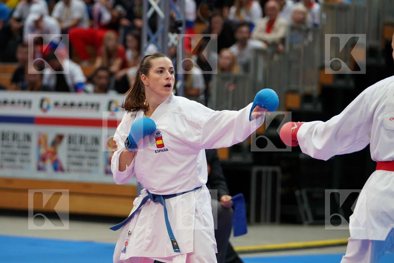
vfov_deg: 7.1
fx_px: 2112
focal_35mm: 193
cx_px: 197
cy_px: 132
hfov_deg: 10.7
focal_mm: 129
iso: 1600
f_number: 2.8
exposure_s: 1/1000
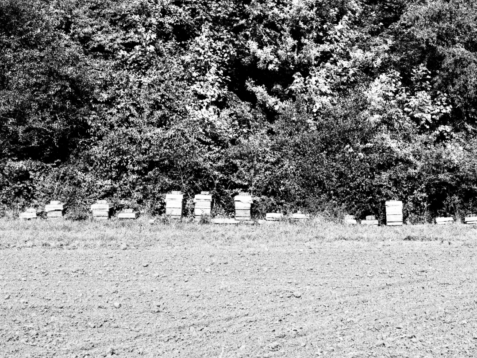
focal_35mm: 64
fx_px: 882
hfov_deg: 29.8
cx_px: 351
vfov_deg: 22.8
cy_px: 113
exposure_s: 1/320
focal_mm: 28
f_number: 4.5
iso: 200
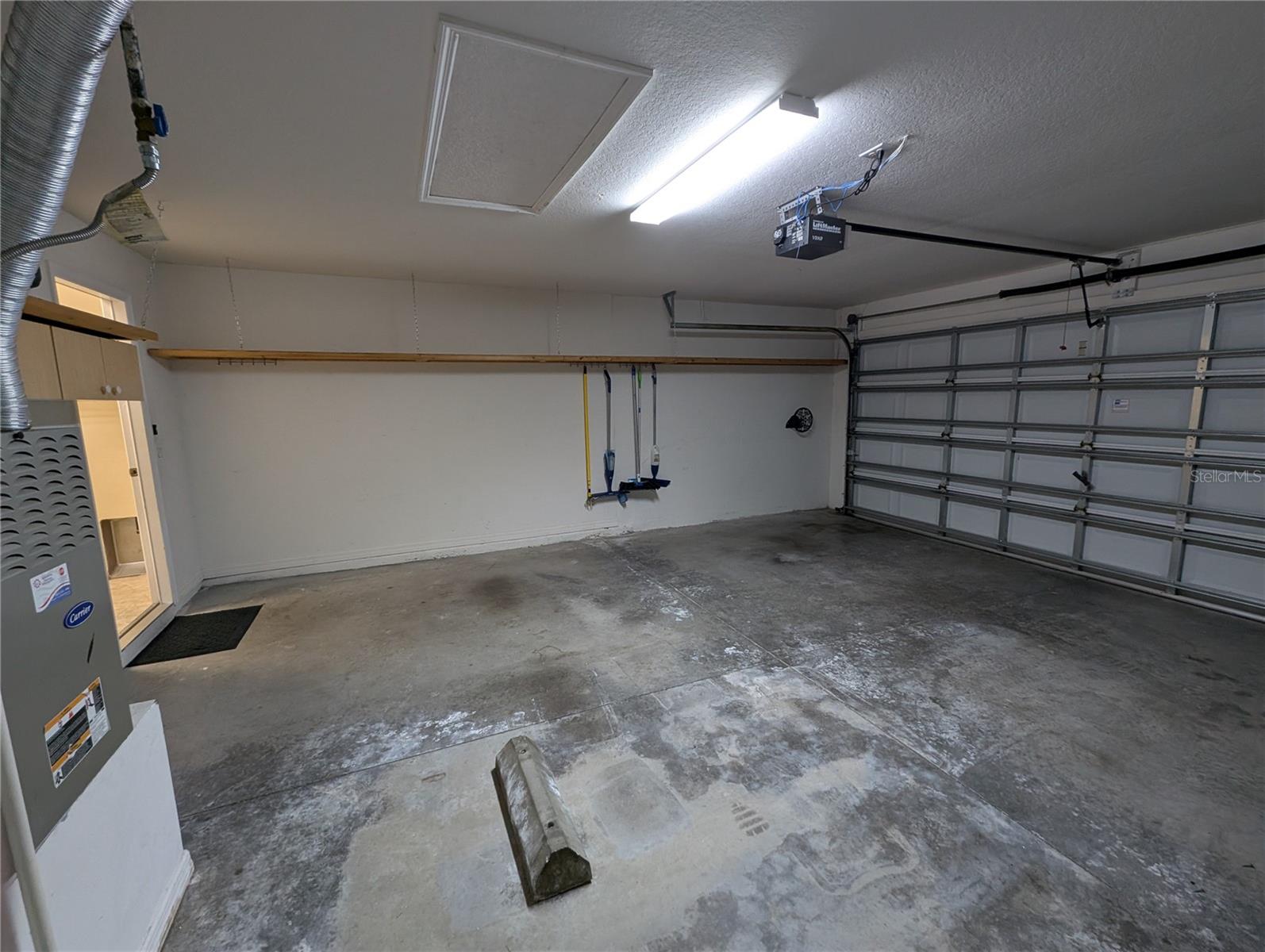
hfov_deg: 106.1
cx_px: 632
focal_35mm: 13
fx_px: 476
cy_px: 476
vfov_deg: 90.1
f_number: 2.2
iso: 123
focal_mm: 1.95
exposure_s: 1/24
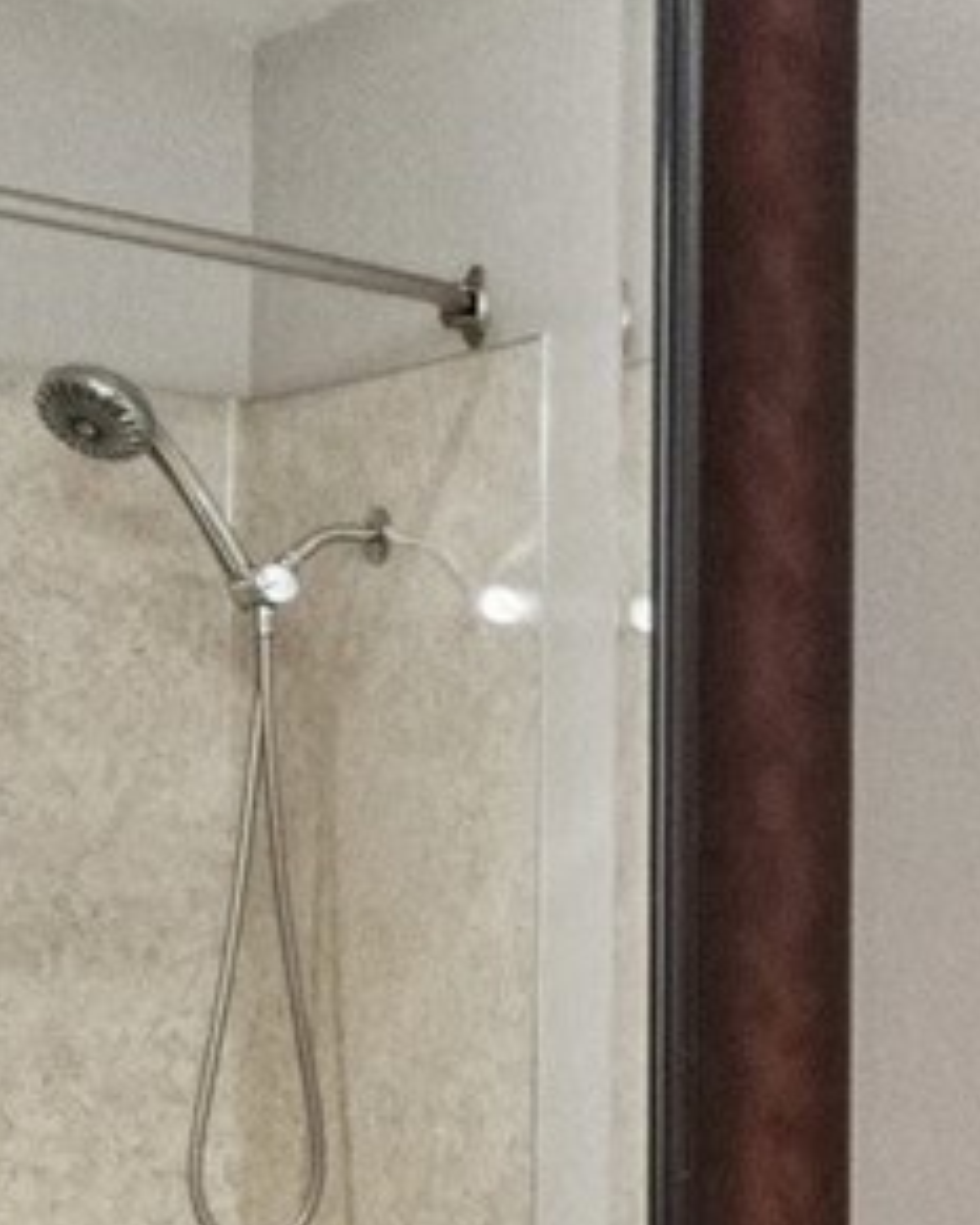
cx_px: 1971
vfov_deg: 22.7
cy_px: 1084
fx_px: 2971
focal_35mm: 82
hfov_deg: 15.1
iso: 1600
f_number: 9
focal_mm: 10
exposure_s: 1/30
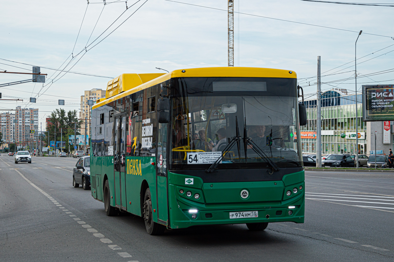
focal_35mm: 57
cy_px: 131
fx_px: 623
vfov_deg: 23.7
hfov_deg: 35.1
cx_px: 197
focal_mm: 38
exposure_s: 1/400
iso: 100
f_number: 5.6
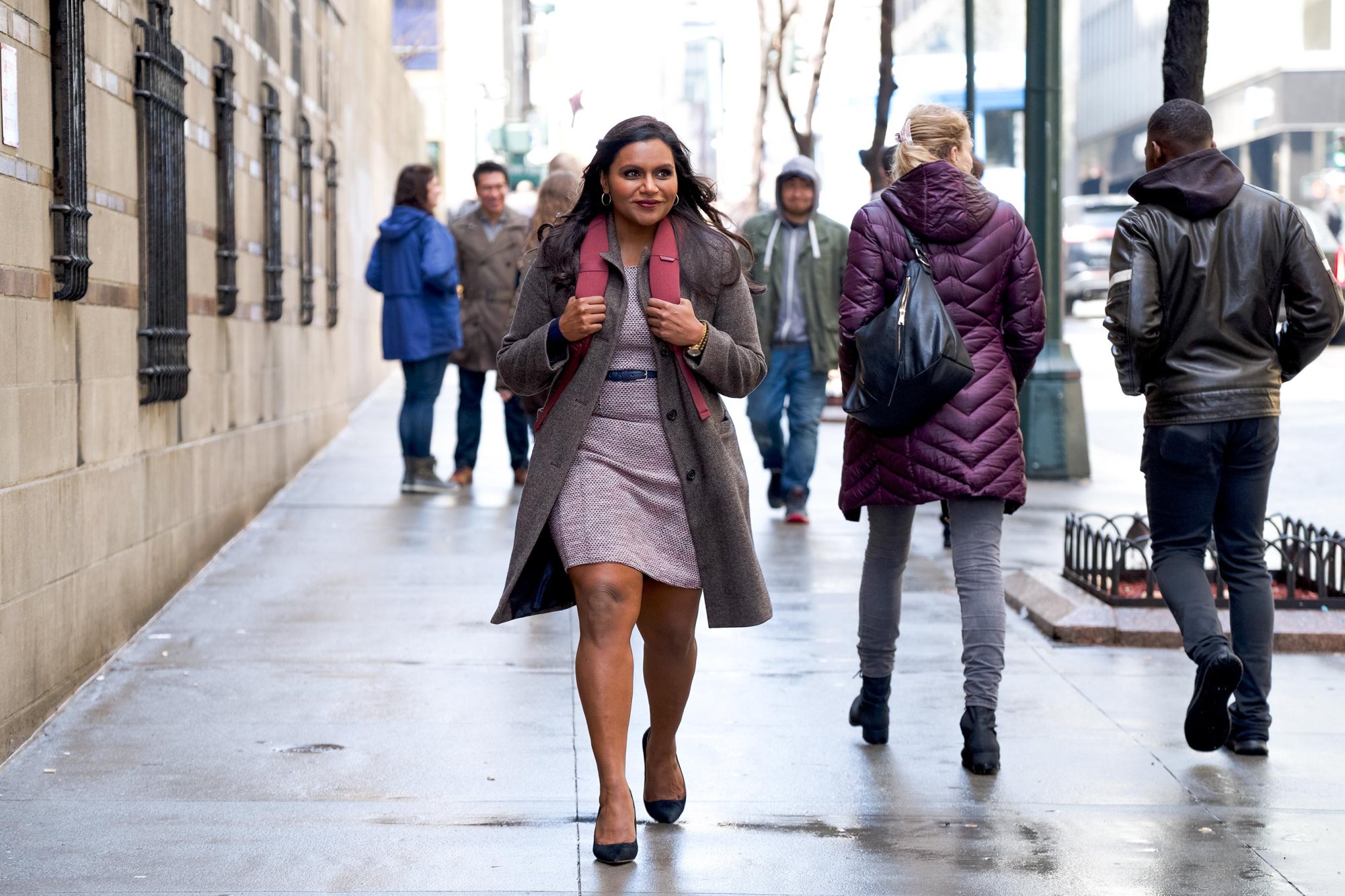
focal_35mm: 116
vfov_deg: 11.8
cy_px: 448
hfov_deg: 17.6
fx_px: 4333
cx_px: 672
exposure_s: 1/320
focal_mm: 77.3
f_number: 2.8
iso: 320
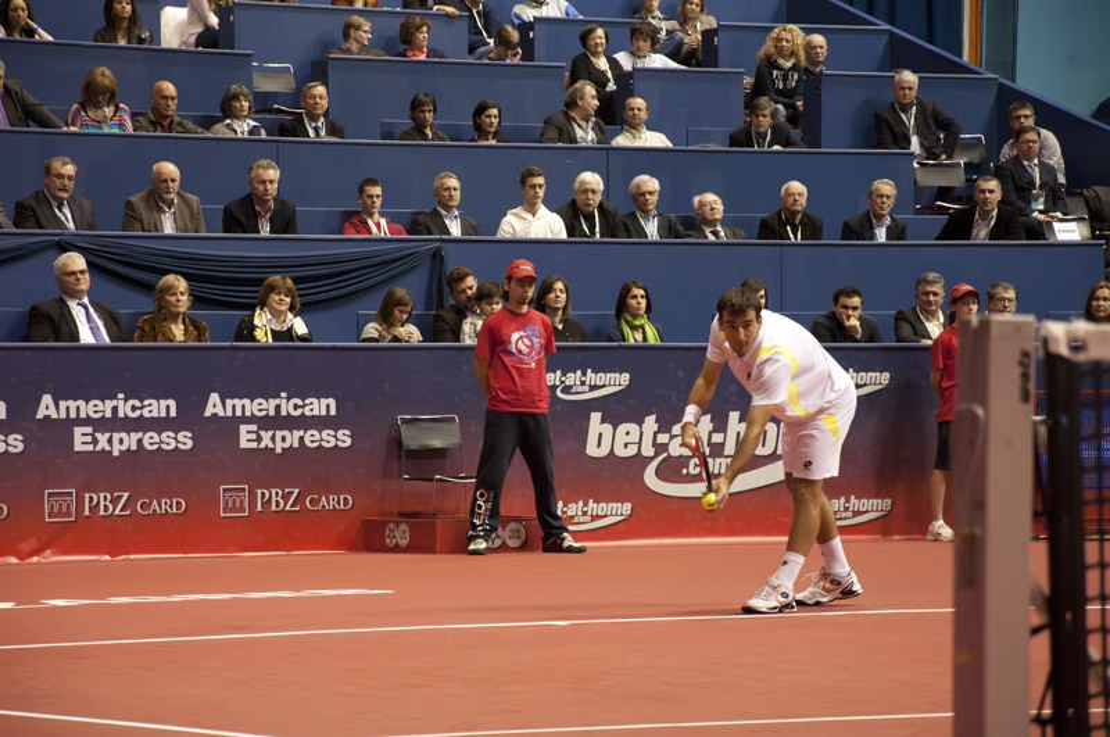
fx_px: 4849
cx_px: 555
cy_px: 368
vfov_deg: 8.7
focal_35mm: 158
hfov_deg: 13.1
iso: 2000
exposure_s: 1/160
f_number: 7.1
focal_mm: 105
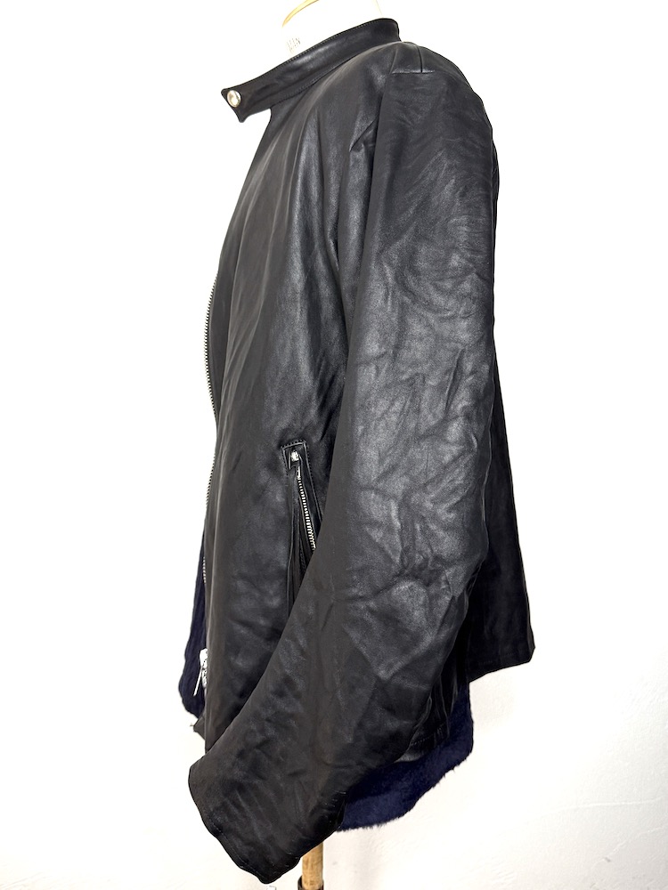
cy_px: 445
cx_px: 334
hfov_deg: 56.8
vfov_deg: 71.6
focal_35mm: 24
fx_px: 618
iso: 250
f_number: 1.78
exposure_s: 1/60
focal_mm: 6.76
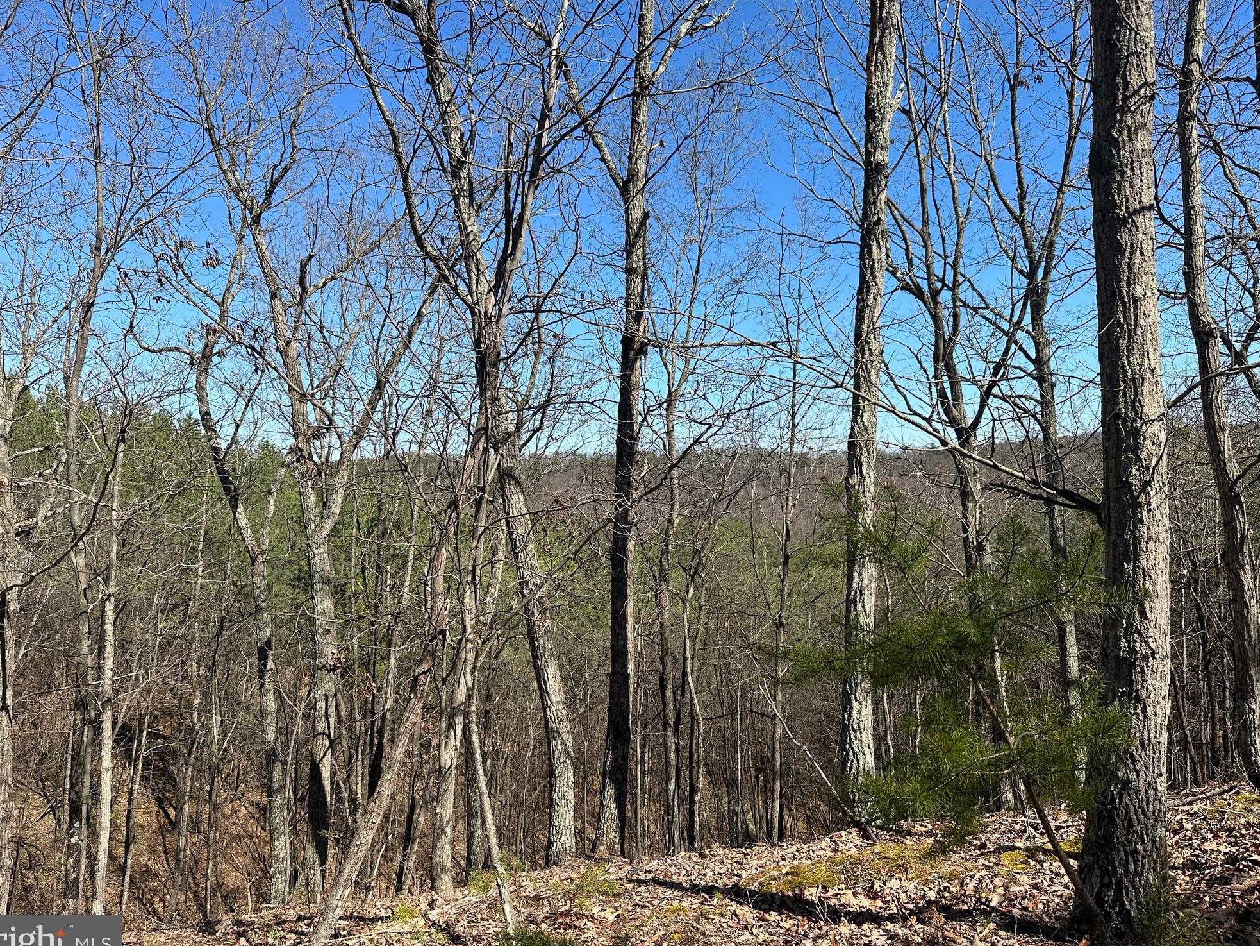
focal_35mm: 25
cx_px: 618
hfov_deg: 69.4
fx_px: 910
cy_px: 475
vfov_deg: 54.9
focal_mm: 6.86
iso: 80
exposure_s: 1/2967
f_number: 1.78
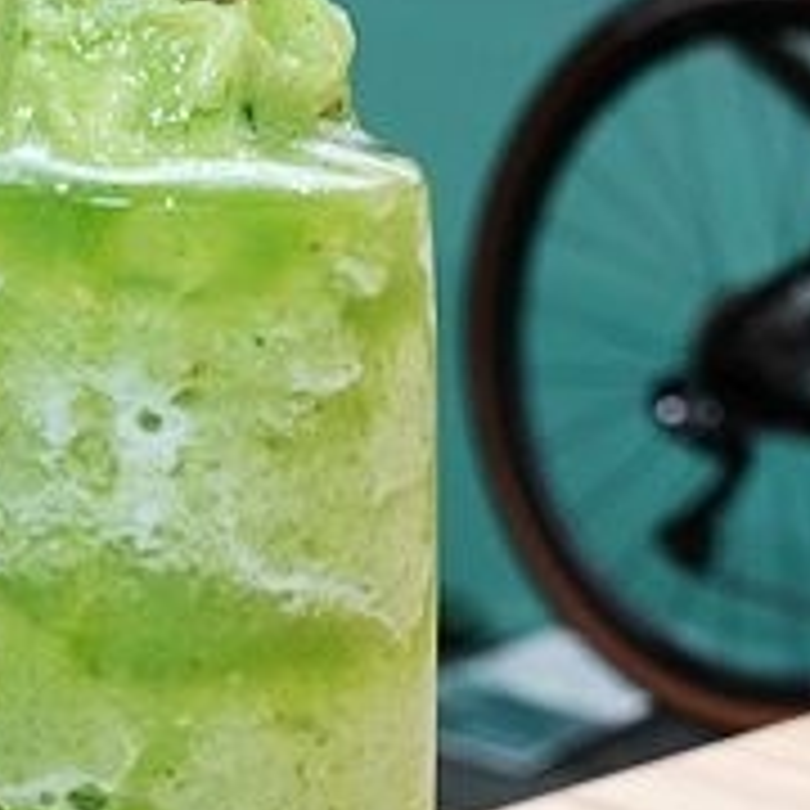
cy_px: 511
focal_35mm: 135
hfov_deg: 12.9
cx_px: 387
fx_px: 3574
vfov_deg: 12.9
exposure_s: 1/50
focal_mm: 16.21
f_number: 4
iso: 500
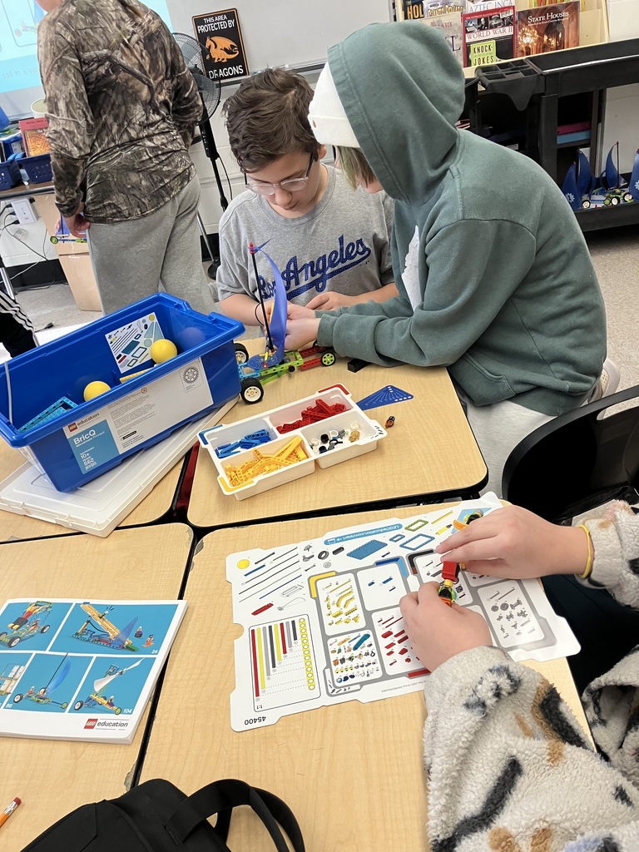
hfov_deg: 49.7
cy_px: 426
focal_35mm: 28
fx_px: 689
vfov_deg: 63.4
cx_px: 320
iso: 80
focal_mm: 3.99
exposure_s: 1/60
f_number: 1.8
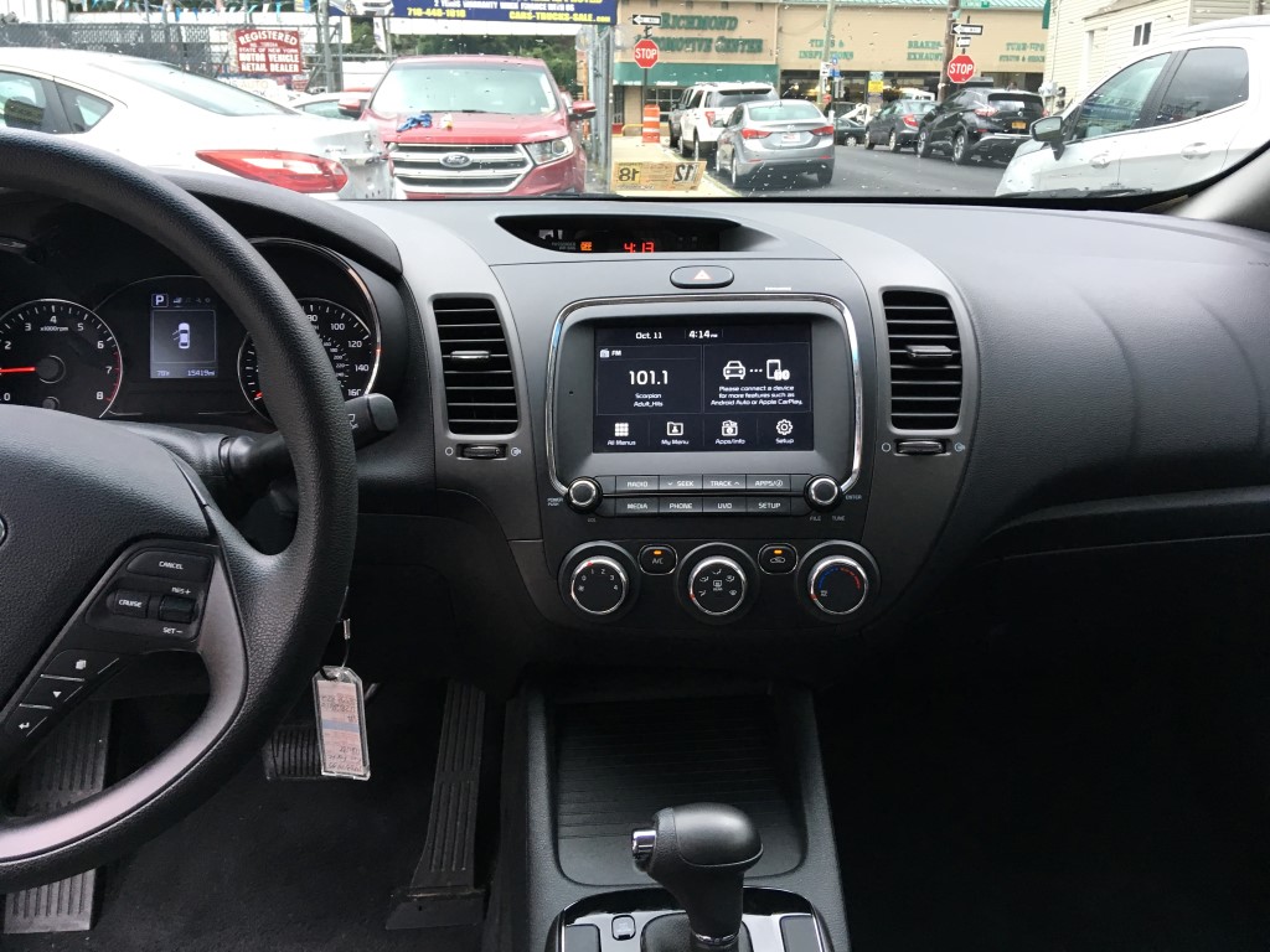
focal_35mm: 29
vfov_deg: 48.2
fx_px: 1064
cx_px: 635
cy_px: 476
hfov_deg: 61.7
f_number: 2.2
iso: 40
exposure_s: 1/30
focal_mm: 4.15
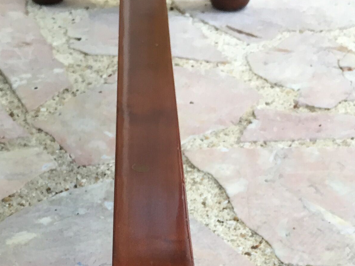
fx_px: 820
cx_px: 119
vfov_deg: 17.3
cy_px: 349
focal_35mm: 80
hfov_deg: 24.3
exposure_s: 1/40
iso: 32
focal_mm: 4.15
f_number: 2.2
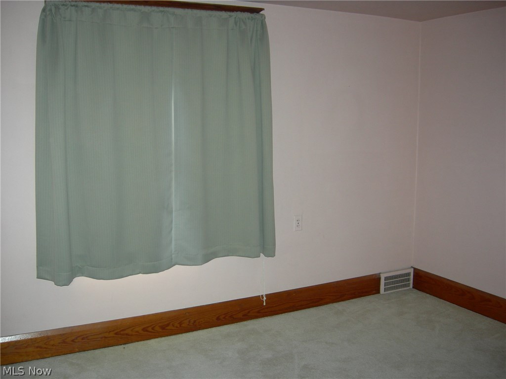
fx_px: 526
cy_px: 190
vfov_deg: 39.7
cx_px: 253
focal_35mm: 36
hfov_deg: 51.4
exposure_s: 1/60.1
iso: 128
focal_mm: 7.5
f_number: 2.7
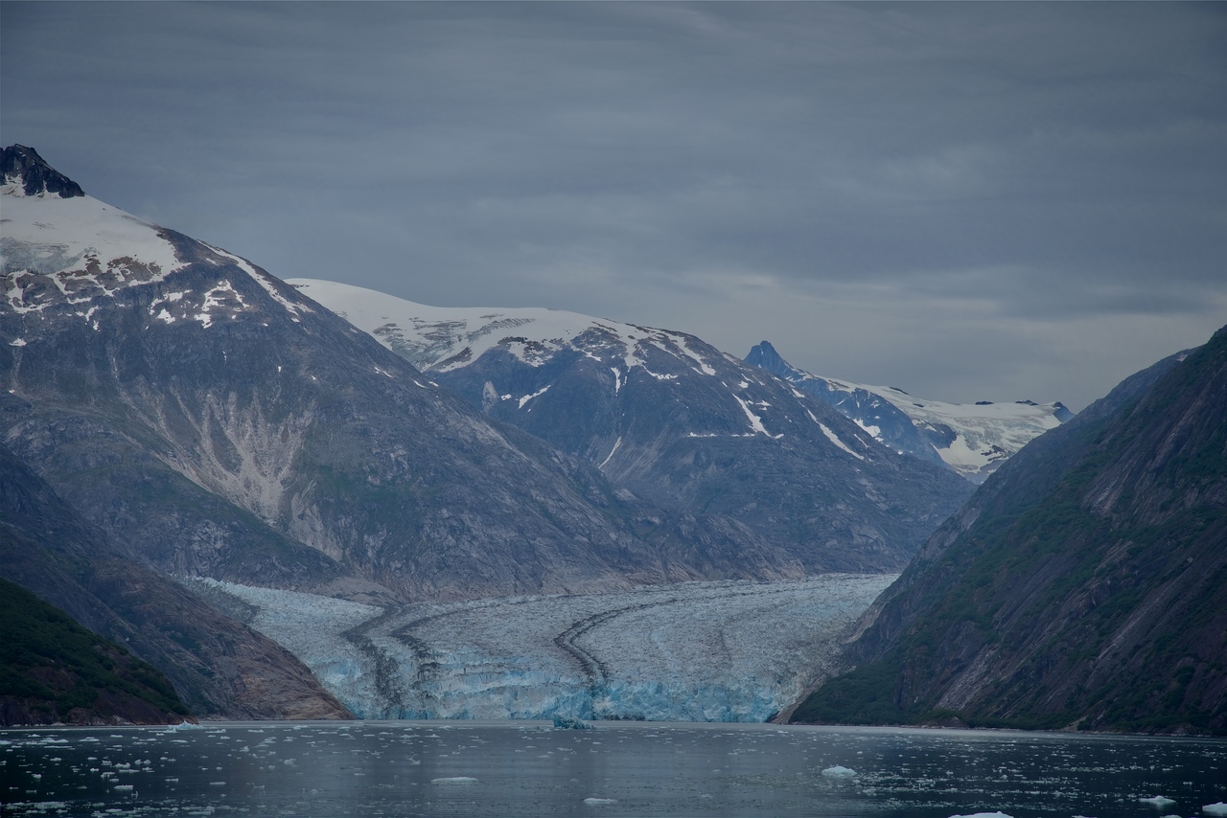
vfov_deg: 11.4
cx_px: 614
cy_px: 409
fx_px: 4091
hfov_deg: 17.1
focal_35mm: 120
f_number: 9
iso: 100
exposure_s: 1/320
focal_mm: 120
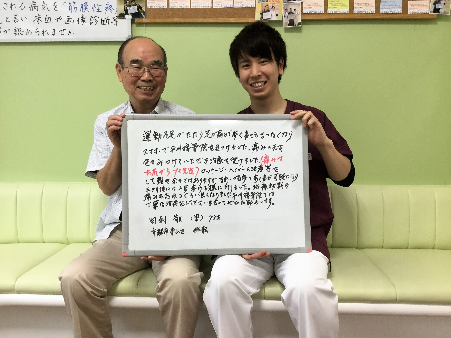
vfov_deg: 45.4
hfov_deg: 58.4
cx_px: 226
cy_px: 169
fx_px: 404
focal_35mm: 31
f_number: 2.4
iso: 25
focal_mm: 3.3
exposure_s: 1/30
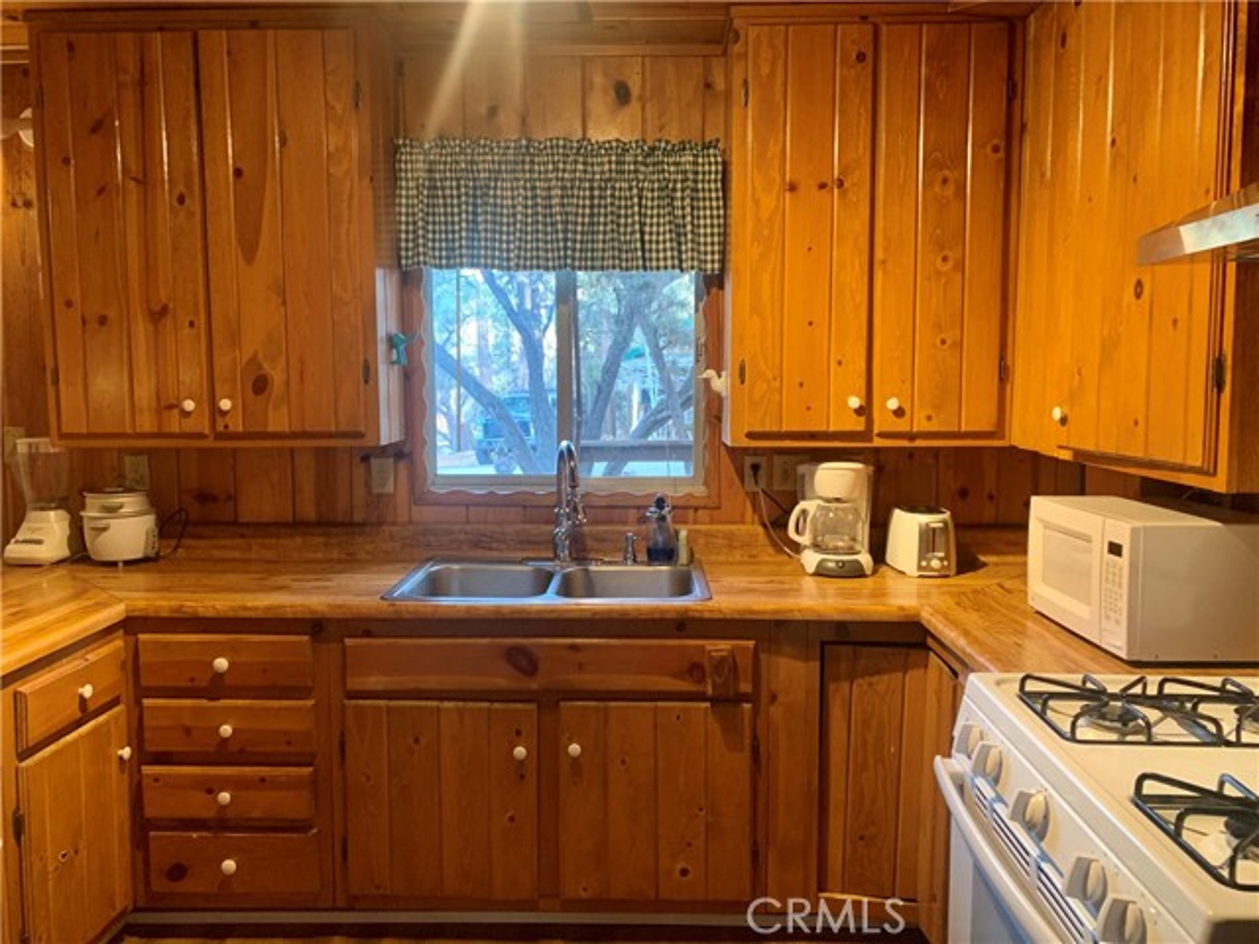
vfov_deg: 53.1
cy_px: 472
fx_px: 946
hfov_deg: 67.3
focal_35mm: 26
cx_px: 630
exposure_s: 1/40
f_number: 1.8
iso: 250
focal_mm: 4.25
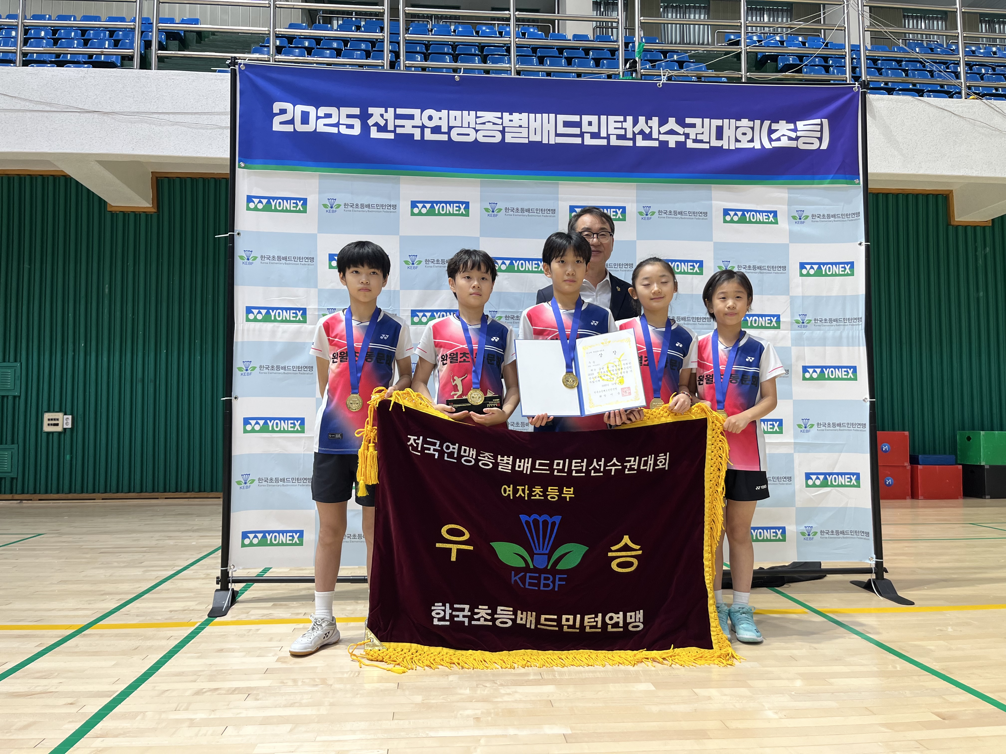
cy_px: 377
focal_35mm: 26
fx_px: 756
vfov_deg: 53.1
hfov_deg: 67.3
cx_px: 503
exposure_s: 1/120
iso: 100
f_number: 1.6
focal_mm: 5.1
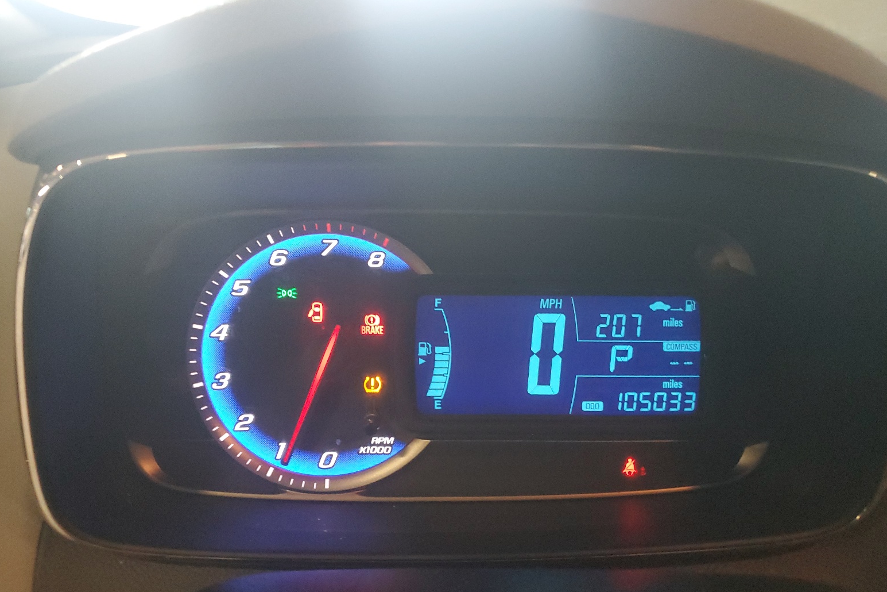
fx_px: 690
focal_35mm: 28
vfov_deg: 46.4
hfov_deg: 65.5
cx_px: 439
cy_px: 314
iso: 377
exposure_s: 1/60.2
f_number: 1.5
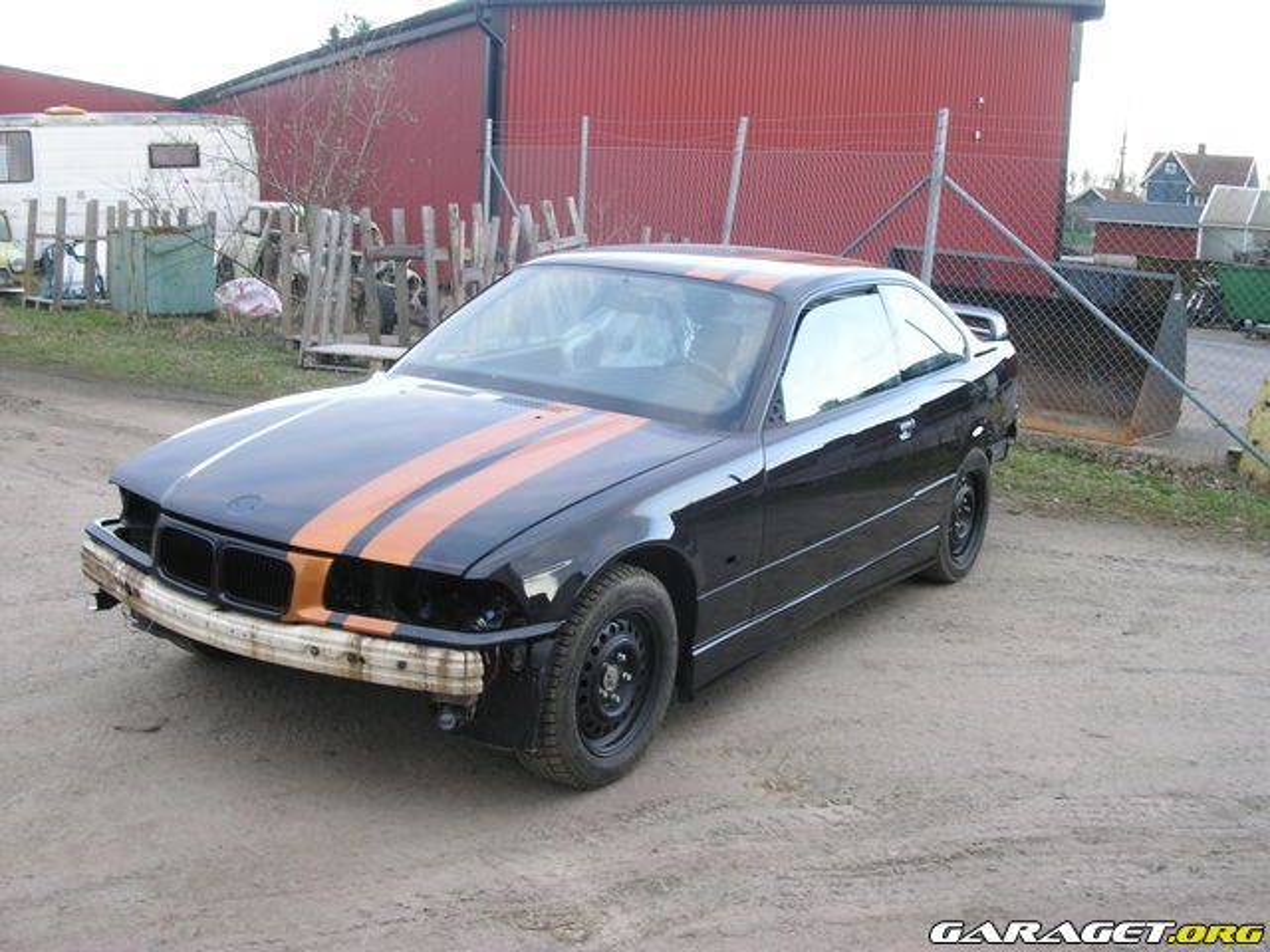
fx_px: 1394
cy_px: 476
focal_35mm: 38
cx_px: 635
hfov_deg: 49.0
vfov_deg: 37.7
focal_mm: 7.8
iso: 100
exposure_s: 1/45
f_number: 3.5
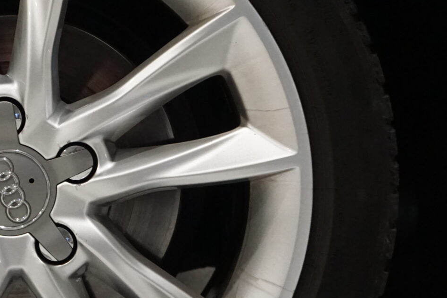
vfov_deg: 16.9
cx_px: 72
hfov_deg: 24.5
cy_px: 159
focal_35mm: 81
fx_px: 1006
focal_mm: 20
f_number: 4
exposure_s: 1/160
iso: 2500
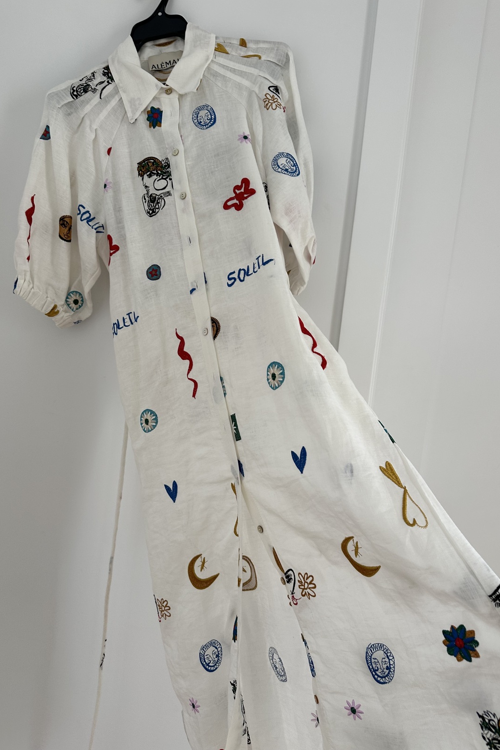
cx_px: 242
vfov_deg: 71.5
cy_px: 375
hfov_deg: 51.3
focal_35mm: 25
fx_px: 521
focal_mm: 6.86
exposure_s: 1/121
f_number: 1.78
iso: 64
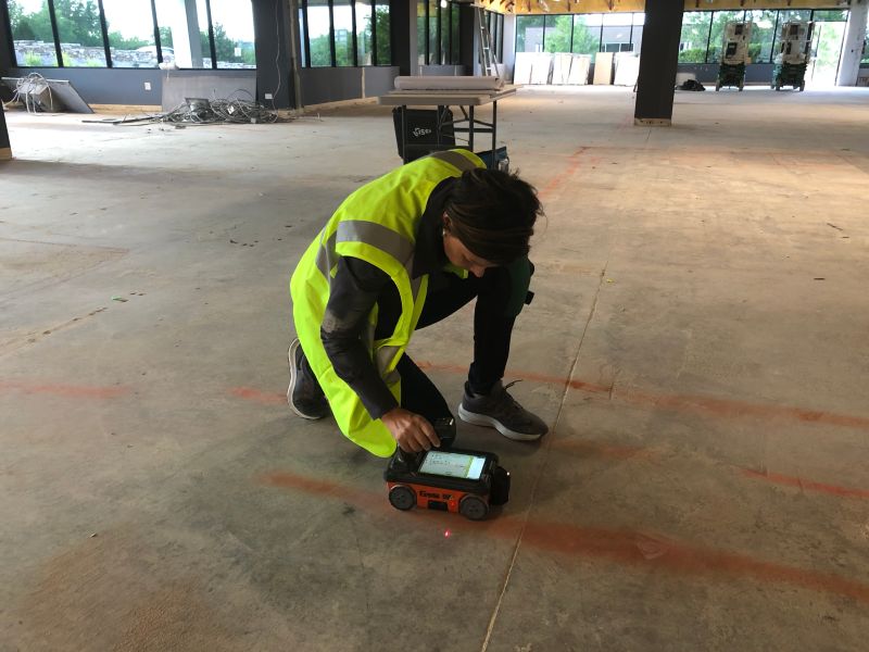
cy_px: 326
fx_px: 703
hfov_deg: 63.4
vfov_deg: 49.7
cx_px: 434
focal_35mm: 28
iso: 64
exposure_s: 1/15
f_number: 1.8
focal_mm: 4
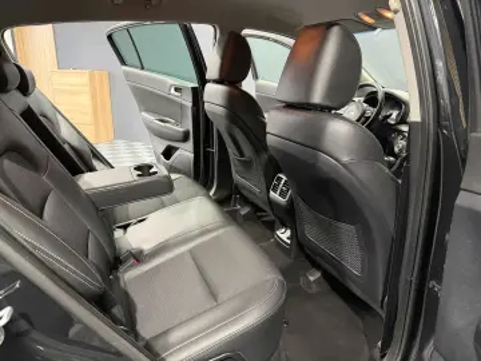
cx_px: 240
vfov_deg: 56.8
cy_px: 180
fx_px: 333
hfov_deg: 71.6
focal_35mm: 24
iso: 800
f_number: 1.78
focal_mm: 6.76
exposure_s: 1/50
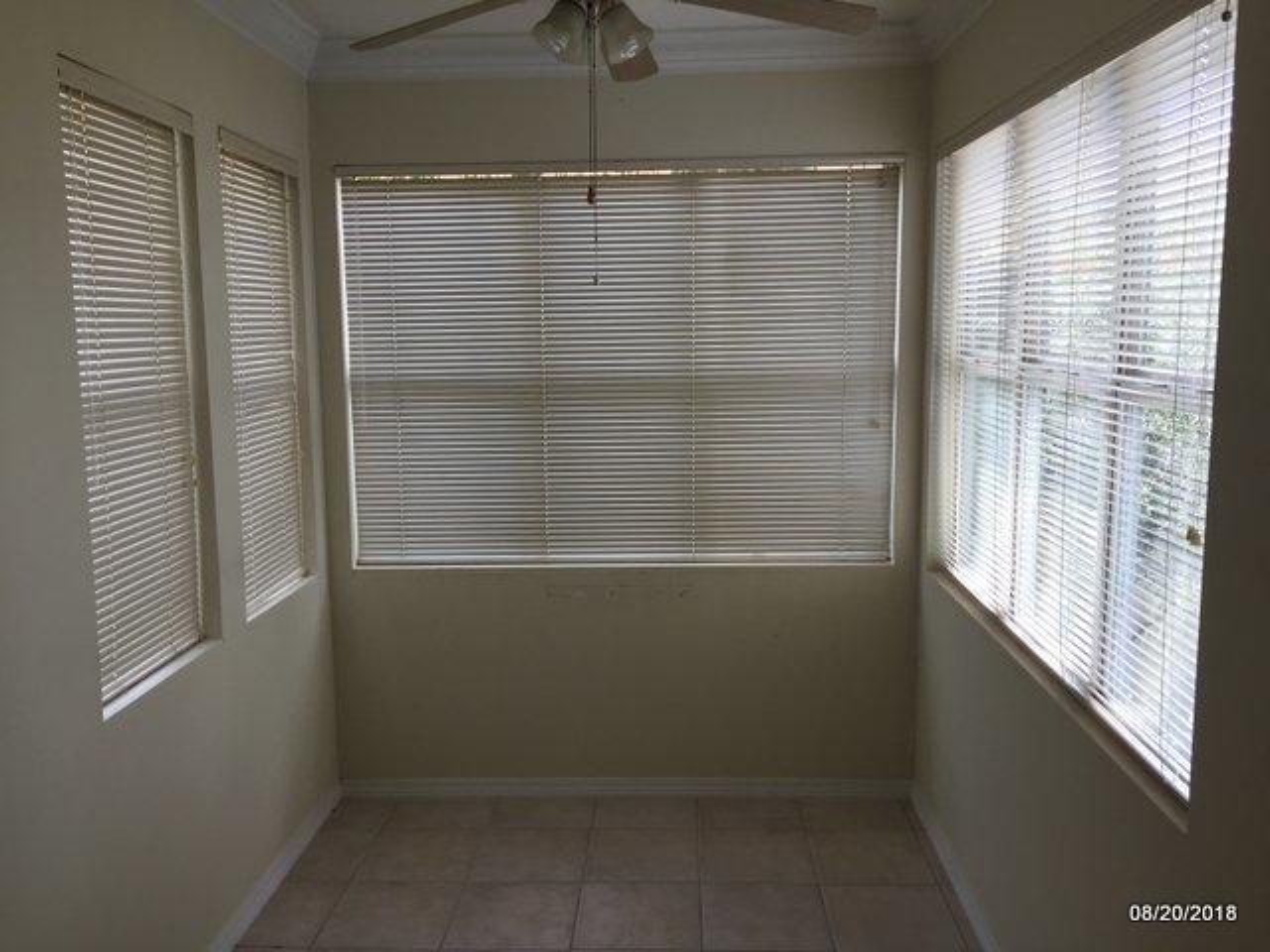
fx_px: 1064
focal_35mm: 29
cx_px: 635
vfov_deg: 48.2
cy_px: 476
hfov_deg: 61.7
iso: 40
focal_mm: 4.15
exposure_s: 1/120
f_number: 2.2
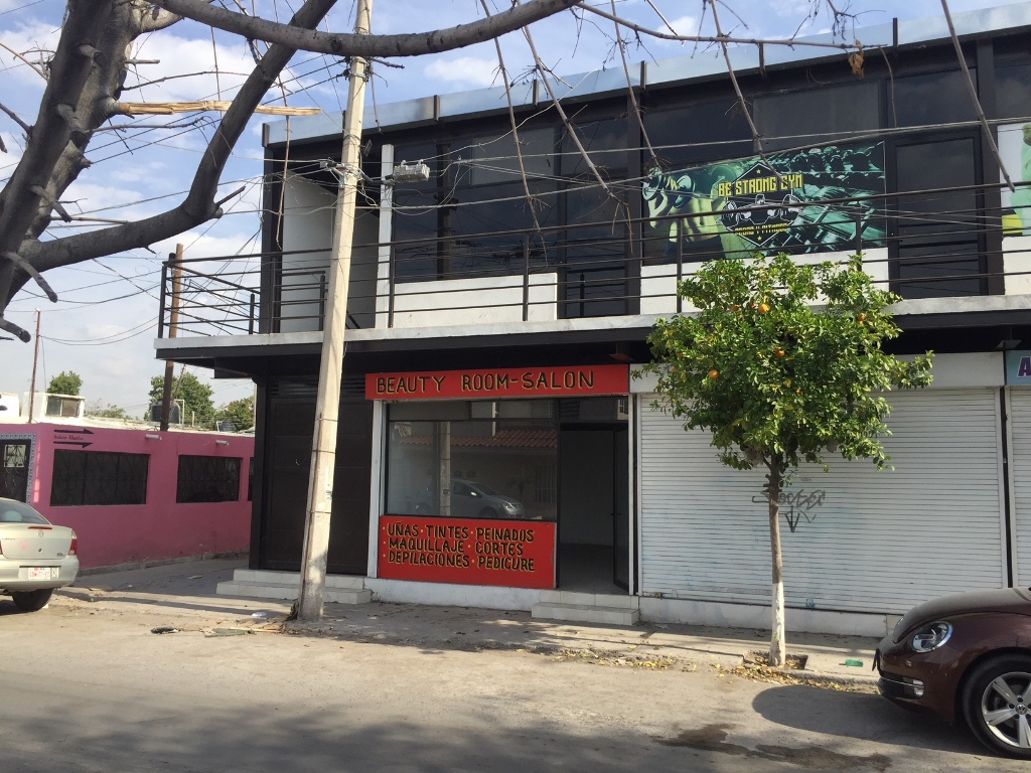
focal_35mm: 29
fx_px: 864
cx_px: 516
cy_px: 386
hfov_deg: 61.7
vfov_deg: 48.2
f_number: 2.2
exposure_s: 1/1464
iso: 32
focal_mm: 4.15
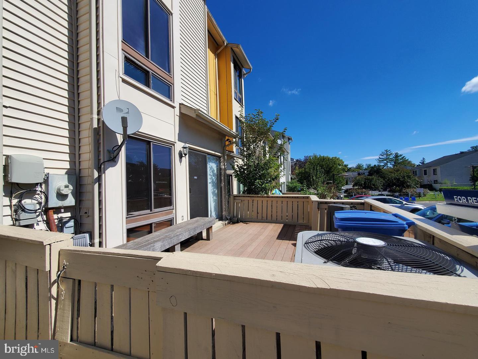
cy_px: 180
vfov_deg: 89.9
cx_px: 239
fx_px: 180
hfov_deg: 106.2
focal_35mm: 13
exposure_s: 1/1505
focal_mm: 1.8
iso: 50
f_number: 2.2
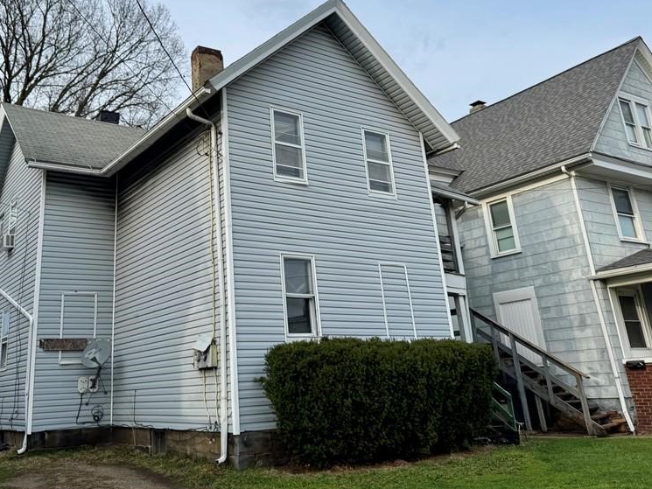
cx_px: 240
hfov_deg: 54.6
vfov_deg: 42.4
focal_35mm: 33
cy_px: 166
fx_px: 622
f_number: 1.78
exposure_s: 1/2710
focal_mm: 6.76
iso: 80
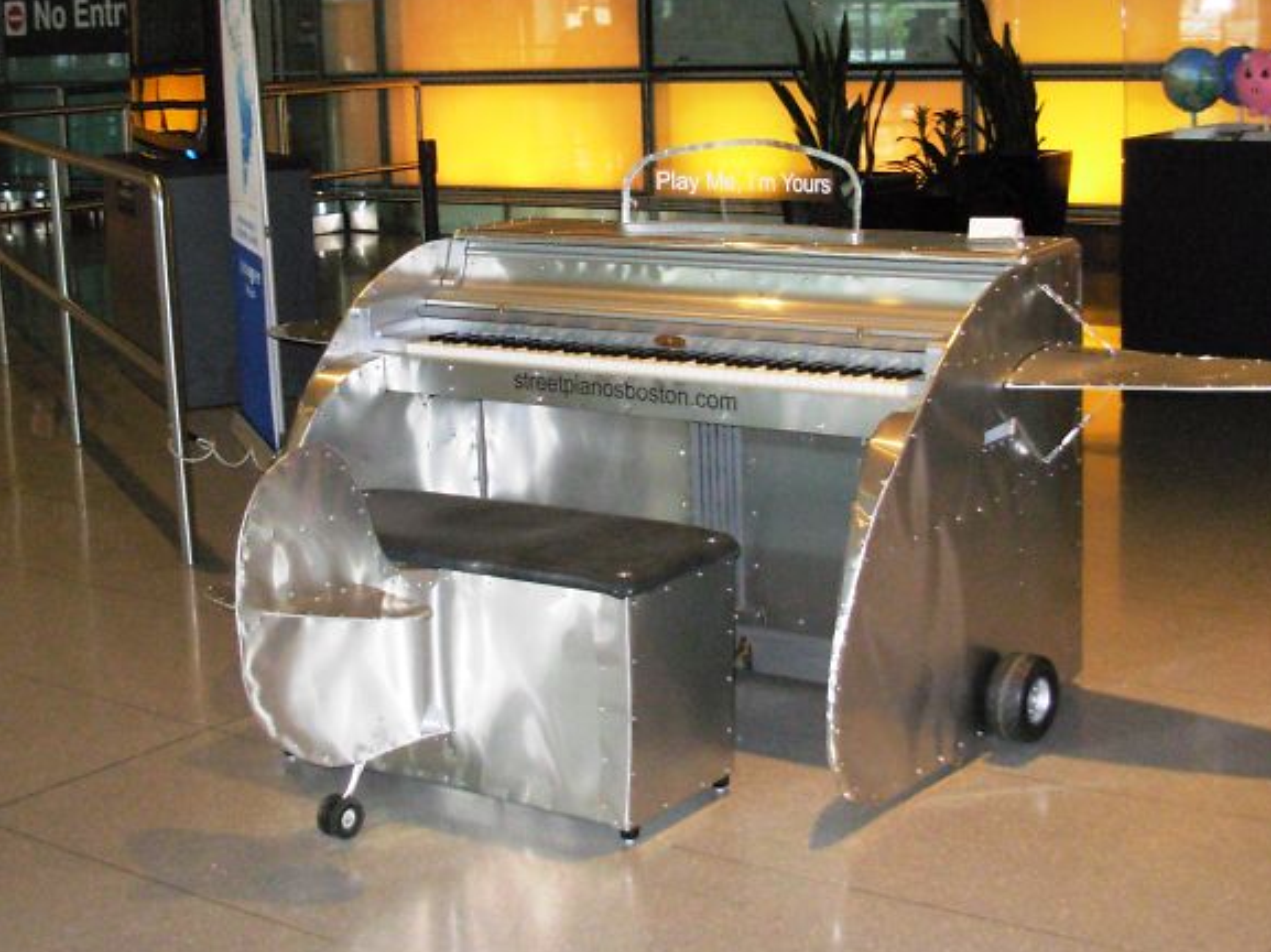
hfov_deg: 33.2
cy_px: 286
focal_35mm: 58
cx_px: 685
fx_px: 2128
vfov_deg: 25.0
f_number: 2.9
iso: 400
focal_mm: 6.3
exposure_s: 1/161
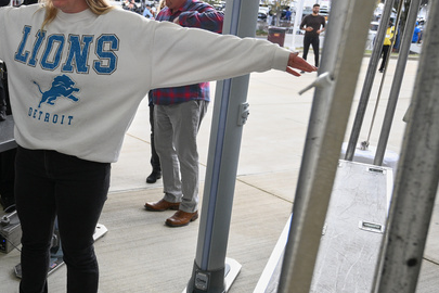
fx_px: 540
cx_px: 51
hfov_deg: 41.1
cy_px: 133
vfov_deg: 30.3
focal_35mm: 44
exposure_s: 1/1000
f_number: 2.8
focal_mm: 17.5
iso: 400
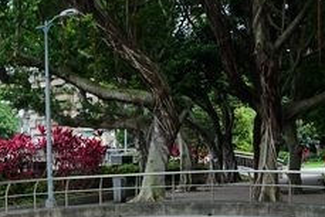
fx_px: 614
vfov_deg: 19.4
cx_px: 17
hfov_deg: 28.2
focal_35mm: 68
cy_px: 221
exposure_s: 1/125
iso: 125
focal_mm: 8.8
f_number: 4
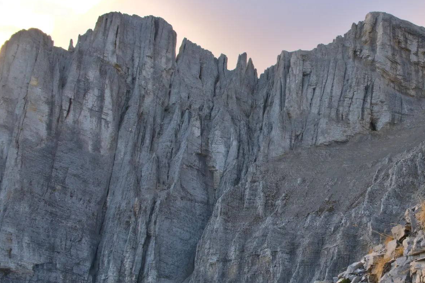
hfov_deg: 43.1
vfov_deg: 30.4
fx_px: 519
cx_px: 320
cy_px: 176
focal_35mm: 44
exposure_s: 1/30
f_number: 16
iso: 160
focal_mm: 18
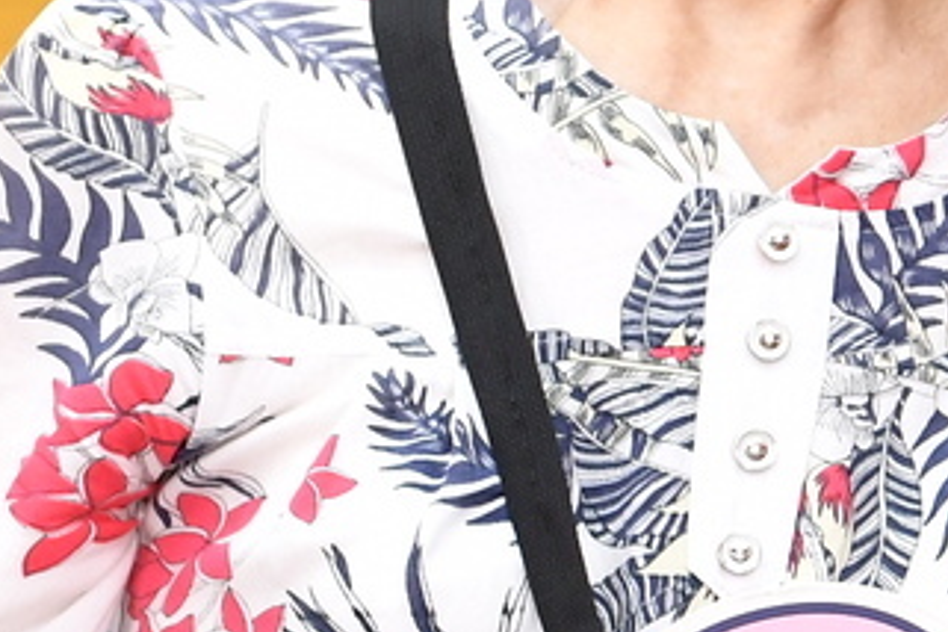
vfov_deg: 5.2
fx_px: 6899
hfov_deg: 7.0
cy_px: 487
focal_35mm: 262
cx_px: 2906
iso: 1000
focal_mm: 35
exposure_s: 1/200
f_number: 4.5
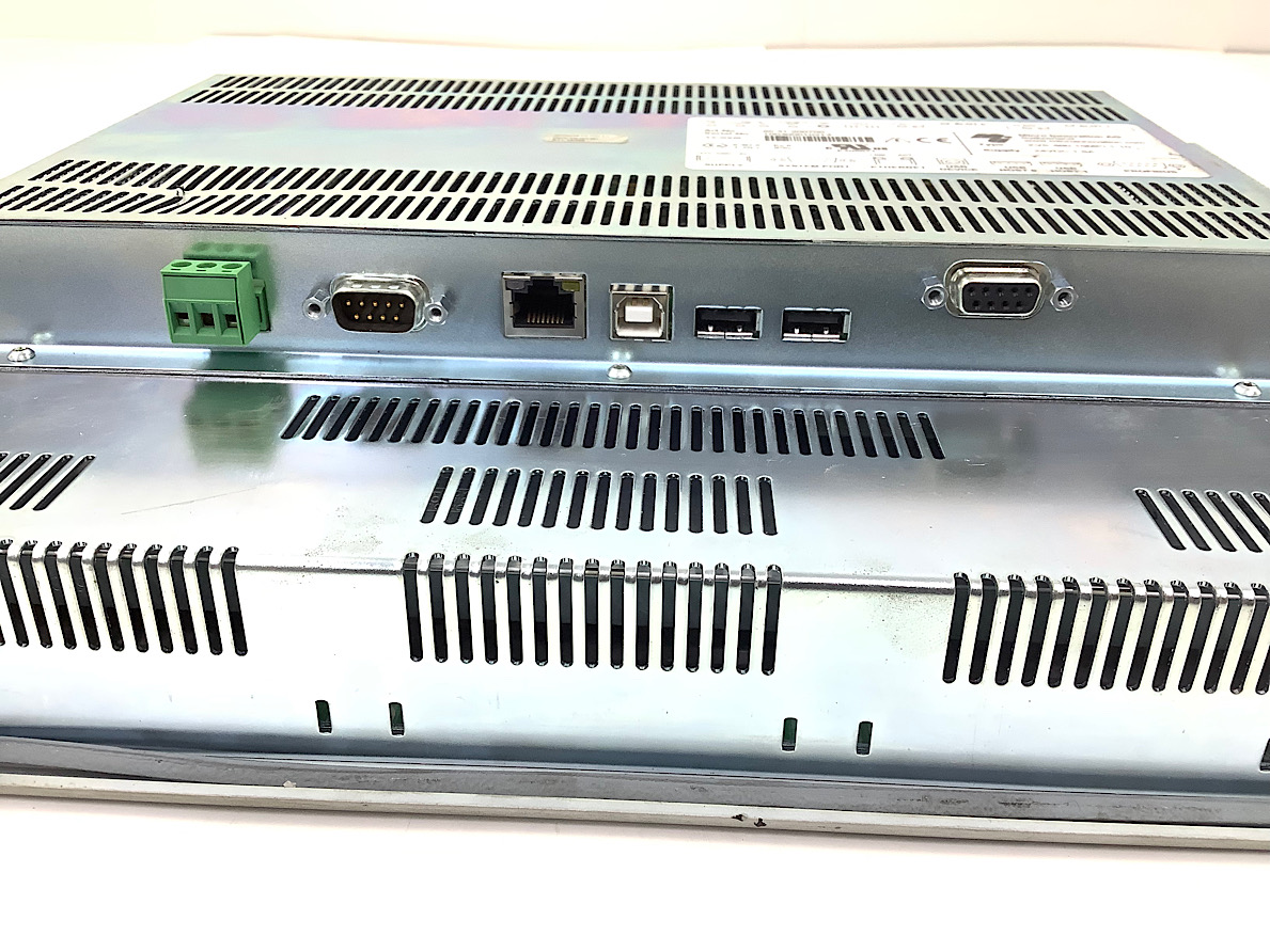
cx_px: 635
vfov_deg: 45.4
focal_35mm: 31
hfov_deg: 58.3
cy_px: 476
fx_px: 1137
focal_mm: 3.3
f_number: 2.4
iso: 80
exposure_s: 1/50
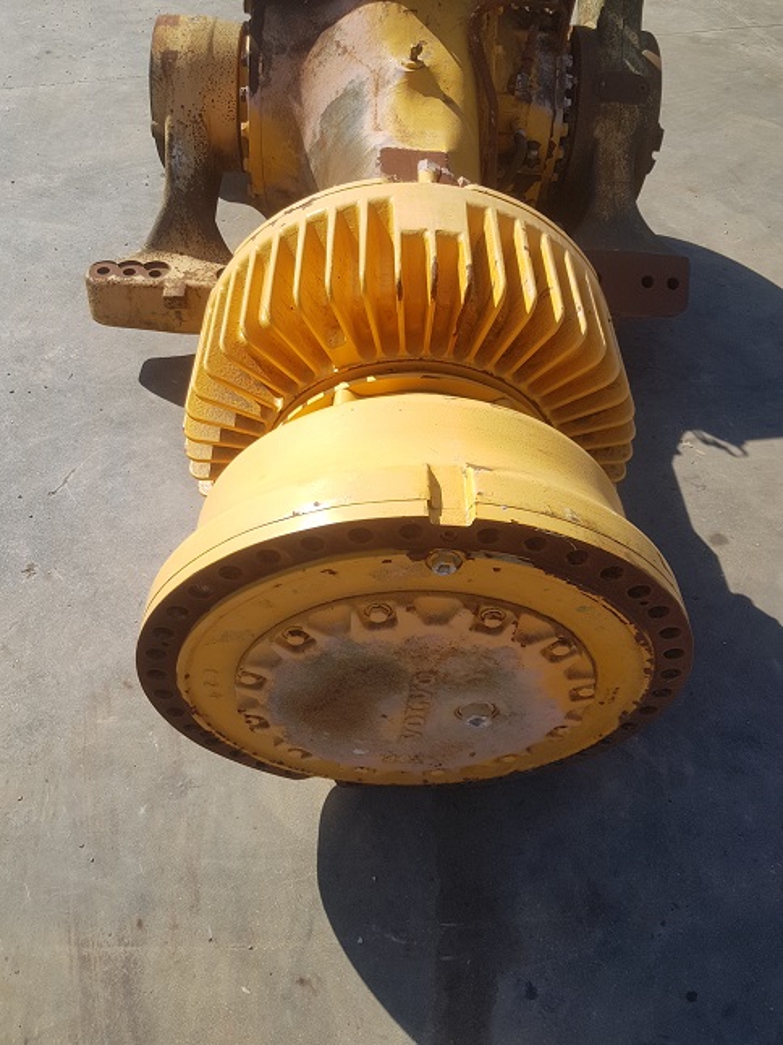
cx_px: 392
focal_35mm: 26
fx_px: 785
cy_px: 522
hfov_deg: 53.0
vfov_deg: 67.3
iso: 40
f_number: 1.7
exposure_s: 1/2020
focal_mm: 4.2
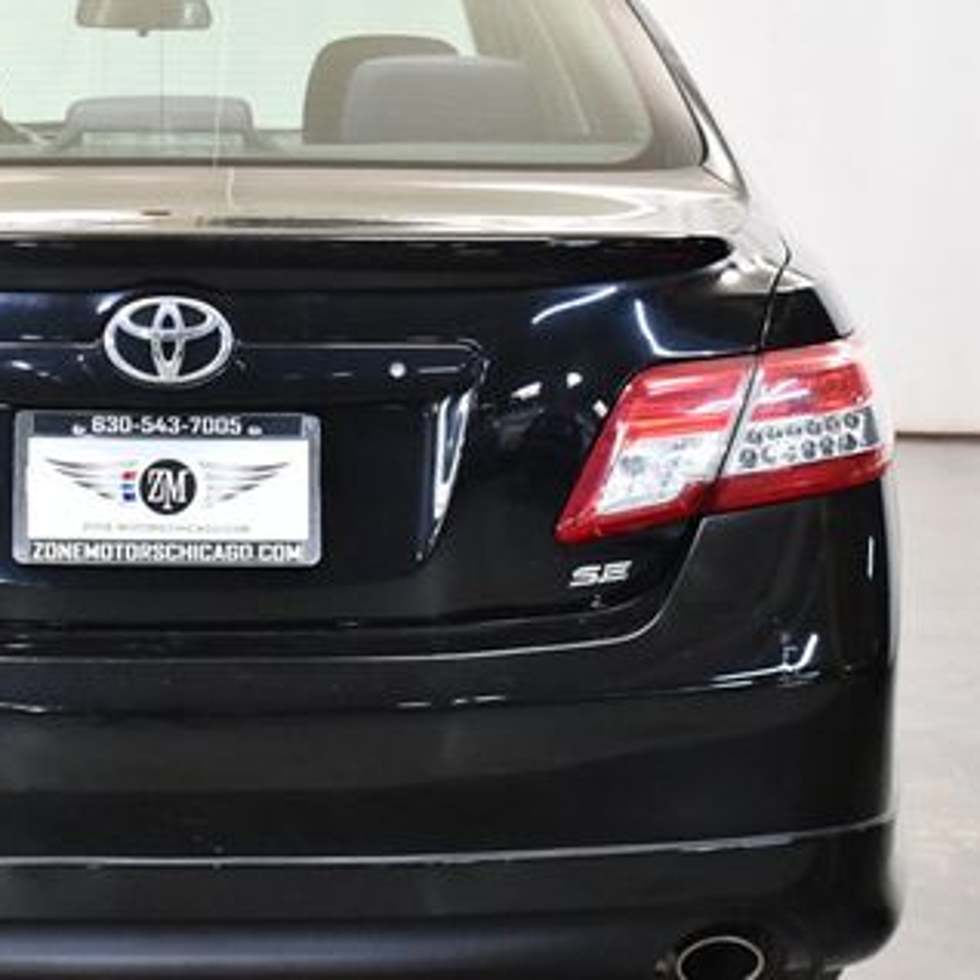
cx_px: 160
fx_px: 3395
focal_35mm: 106
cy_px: 456
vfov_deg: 16.4
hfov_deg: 16.3
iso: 2800
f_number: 4.2
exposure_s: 1/125
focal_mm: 31
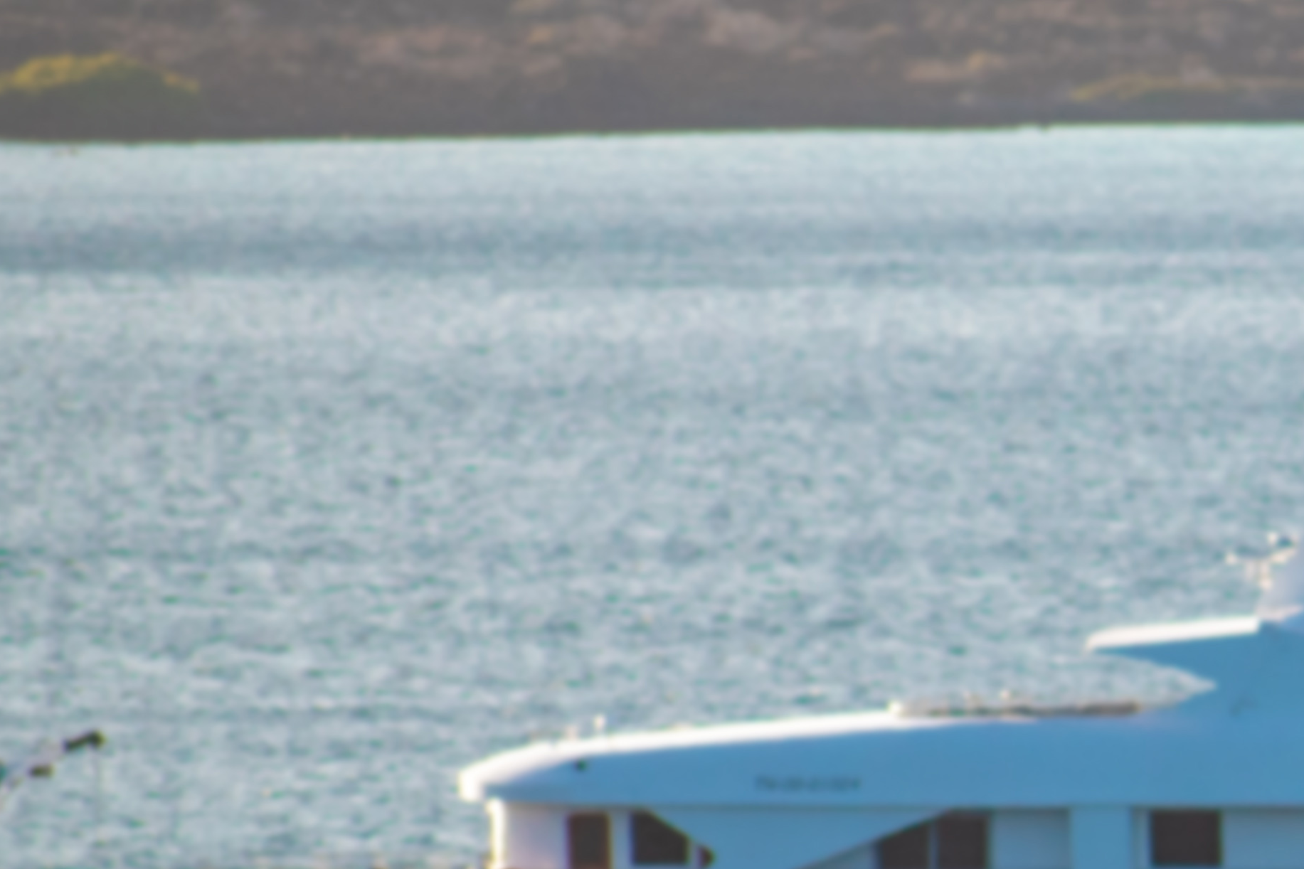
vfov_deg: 1.4
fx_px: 34685
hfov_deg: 2.2
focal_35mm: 958
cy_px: 939
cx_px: 1461
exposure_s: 1/1600
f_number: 5.3
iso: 400
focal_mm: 195
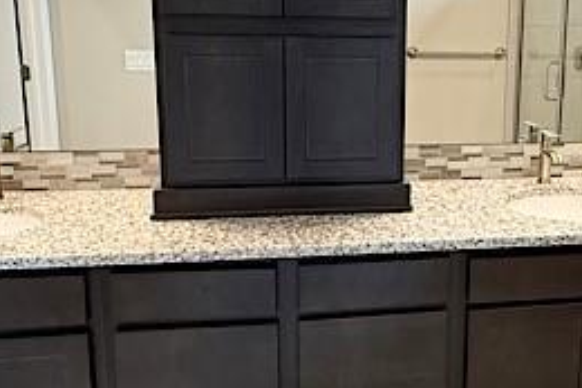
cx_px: 423
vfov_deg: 31.6
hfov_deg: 45.1
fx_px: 679
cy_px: 124
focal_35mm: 42
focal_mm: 2.22
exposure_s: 1/120
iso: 250
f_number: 2.2
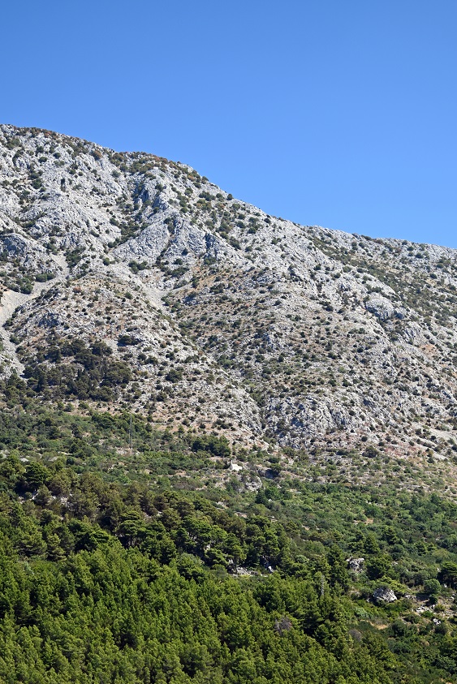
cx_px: 232
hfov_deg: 16.5
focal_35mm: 83
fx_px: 1578
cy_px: 405
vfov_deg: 24.4
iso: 100
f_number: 4.5
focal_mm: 70
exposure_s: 1/640
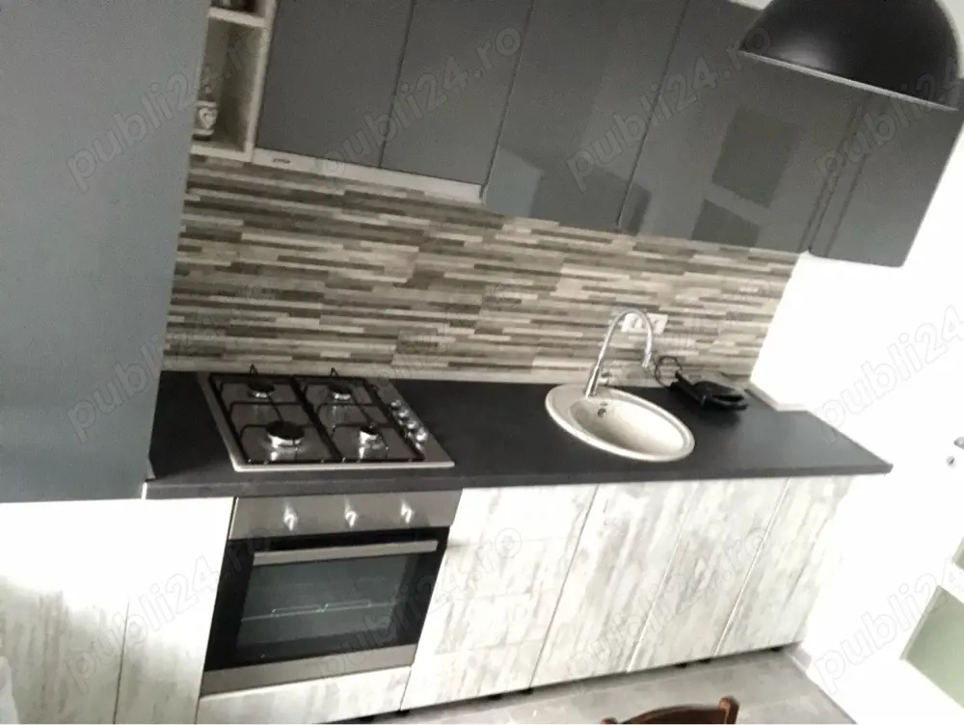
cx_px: 482
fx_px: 892
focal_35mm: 32
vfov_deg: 44.2
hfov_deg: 56.8
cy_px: 362
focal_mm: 2.87
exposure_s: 1/17
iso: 640
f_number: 2.2
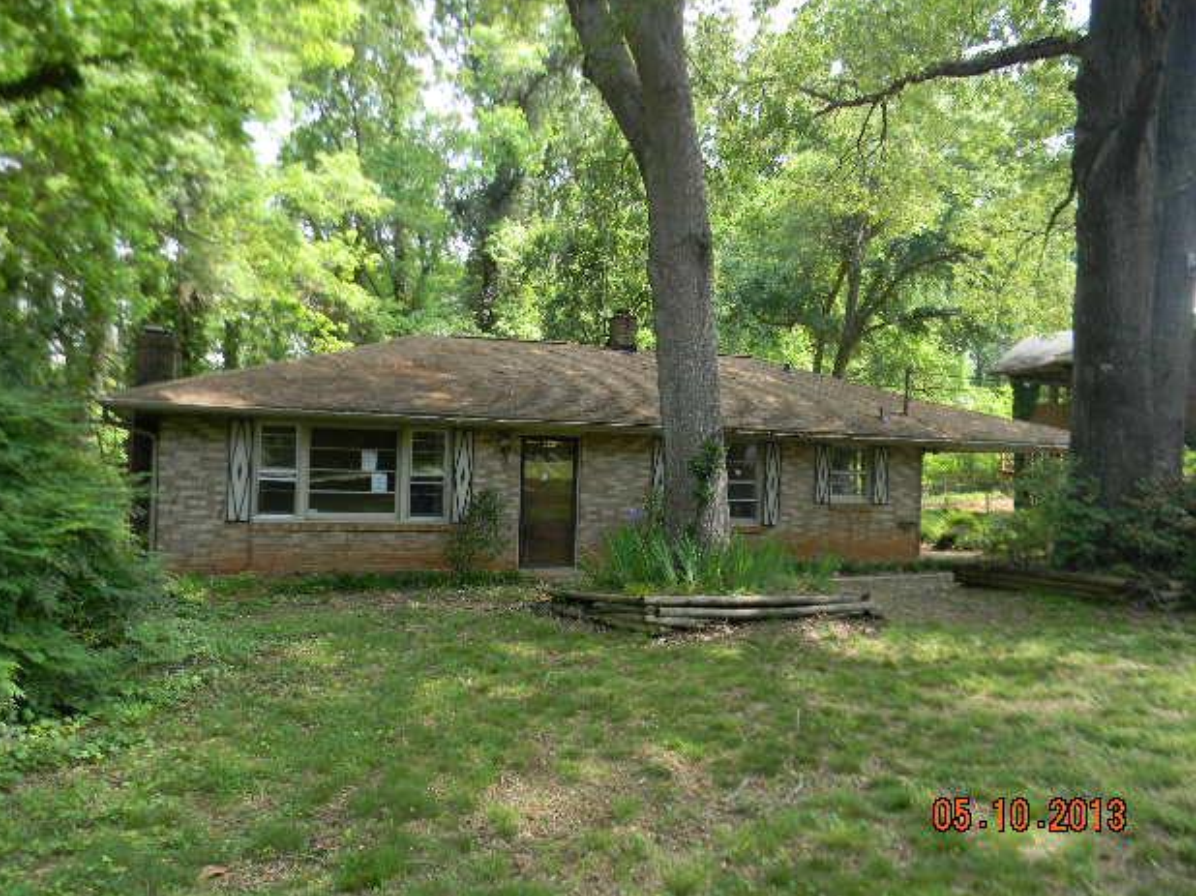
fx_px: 1002
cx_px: 581
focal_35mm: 29
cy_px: 447
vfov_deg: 48.2
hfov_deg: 61.7
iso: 80
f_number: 3.5
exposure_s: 1/54.8
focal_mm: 5
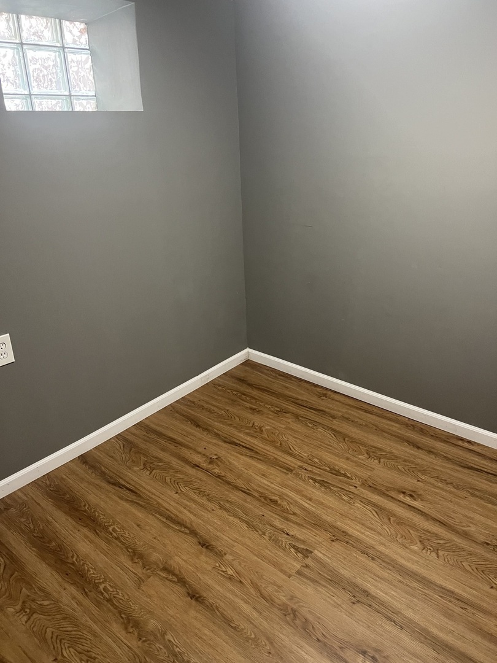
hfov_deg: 53.1
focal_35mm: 26
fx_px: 498
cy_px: 332
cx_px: 248
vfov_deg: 67.3
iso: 320
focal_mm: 5.7
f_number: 1.5
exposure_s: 1/60
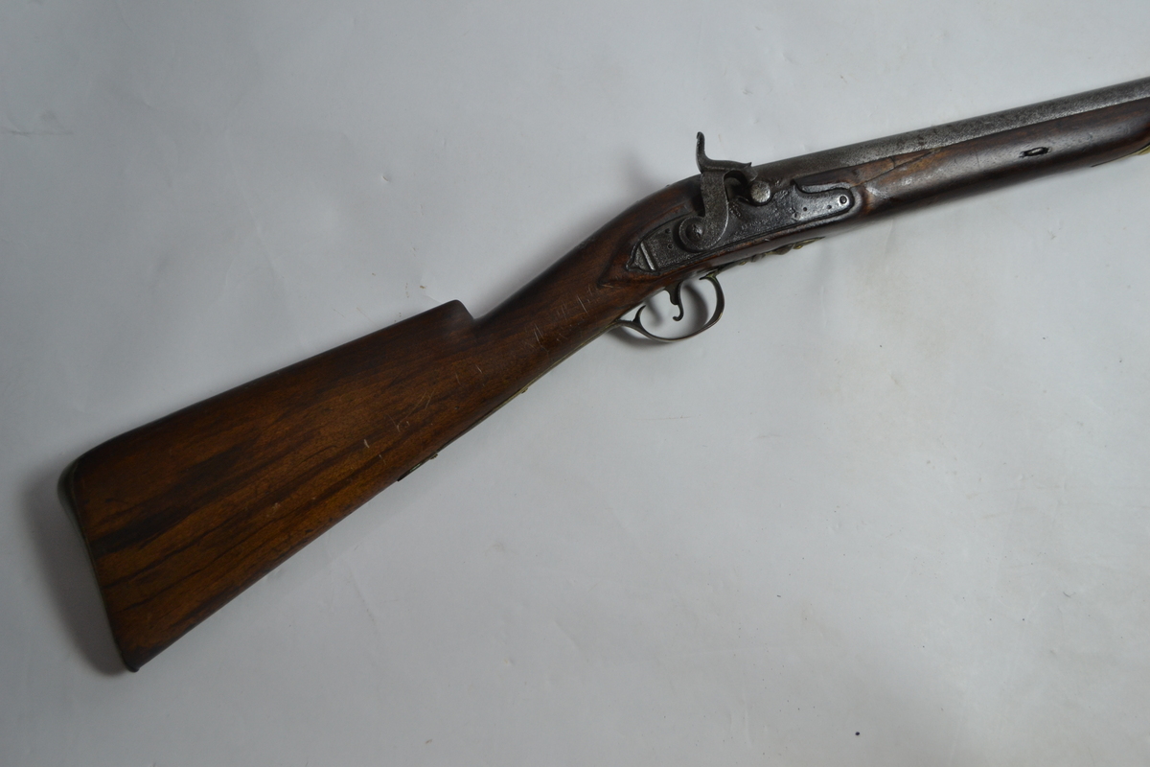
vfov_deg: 34.2
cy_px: 384
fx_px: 1246
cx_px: 575
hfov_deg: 49.6
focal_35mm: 39
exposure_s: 1/30
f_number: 4.2
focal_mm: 26
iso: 400
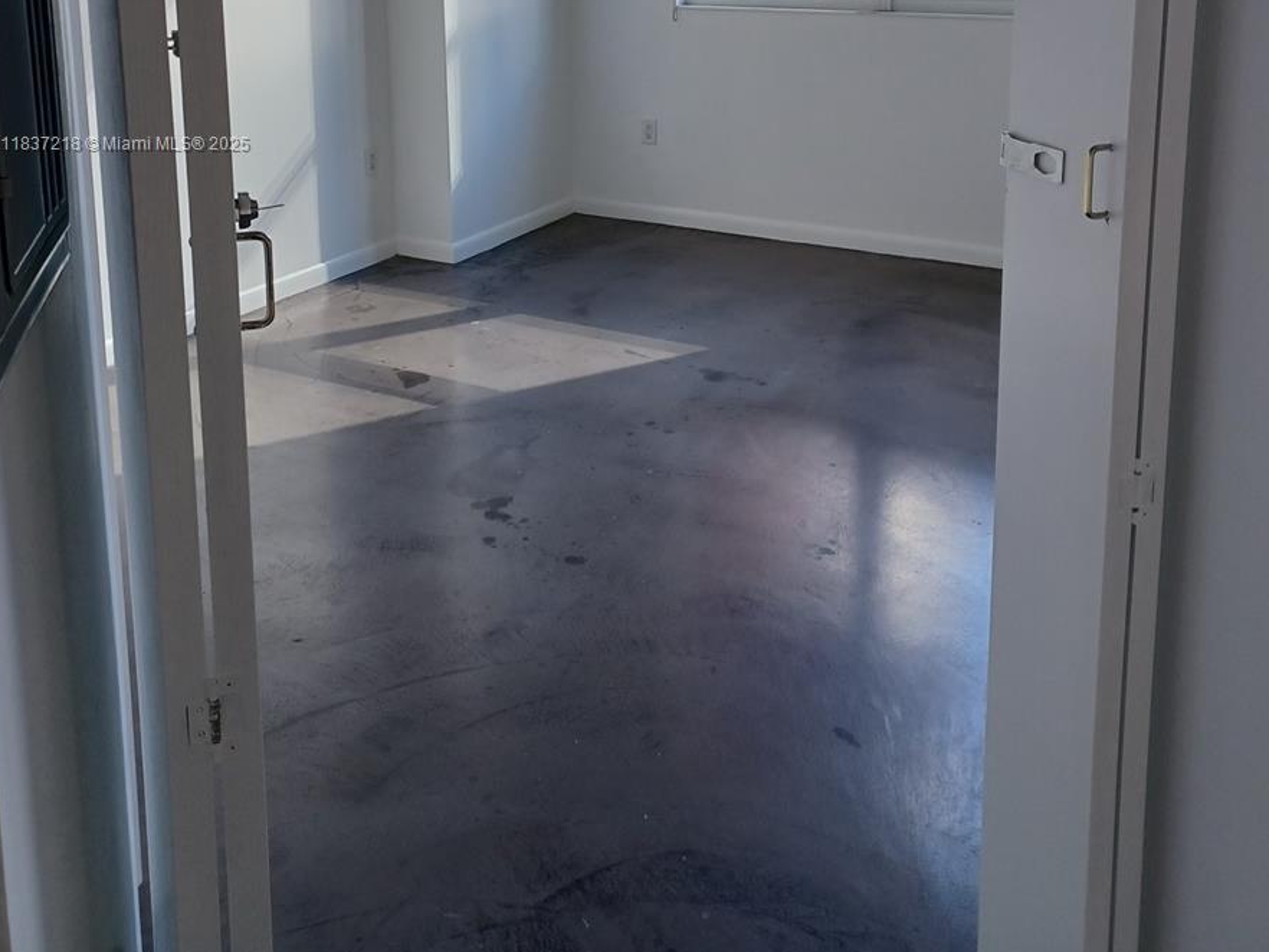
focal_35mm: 34
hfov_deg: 53.9
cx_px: 633
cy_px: 145
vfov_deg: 39.6
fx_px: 1247
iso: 125
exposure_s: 1/50
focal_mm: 4.6
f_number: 1.8
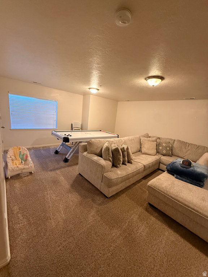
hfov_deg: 85.7
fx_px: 112
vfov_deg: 102.1
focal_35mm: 14
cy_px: 138
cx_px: 104
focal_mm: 2.22
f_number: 2.2
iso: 640
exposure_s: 1/60
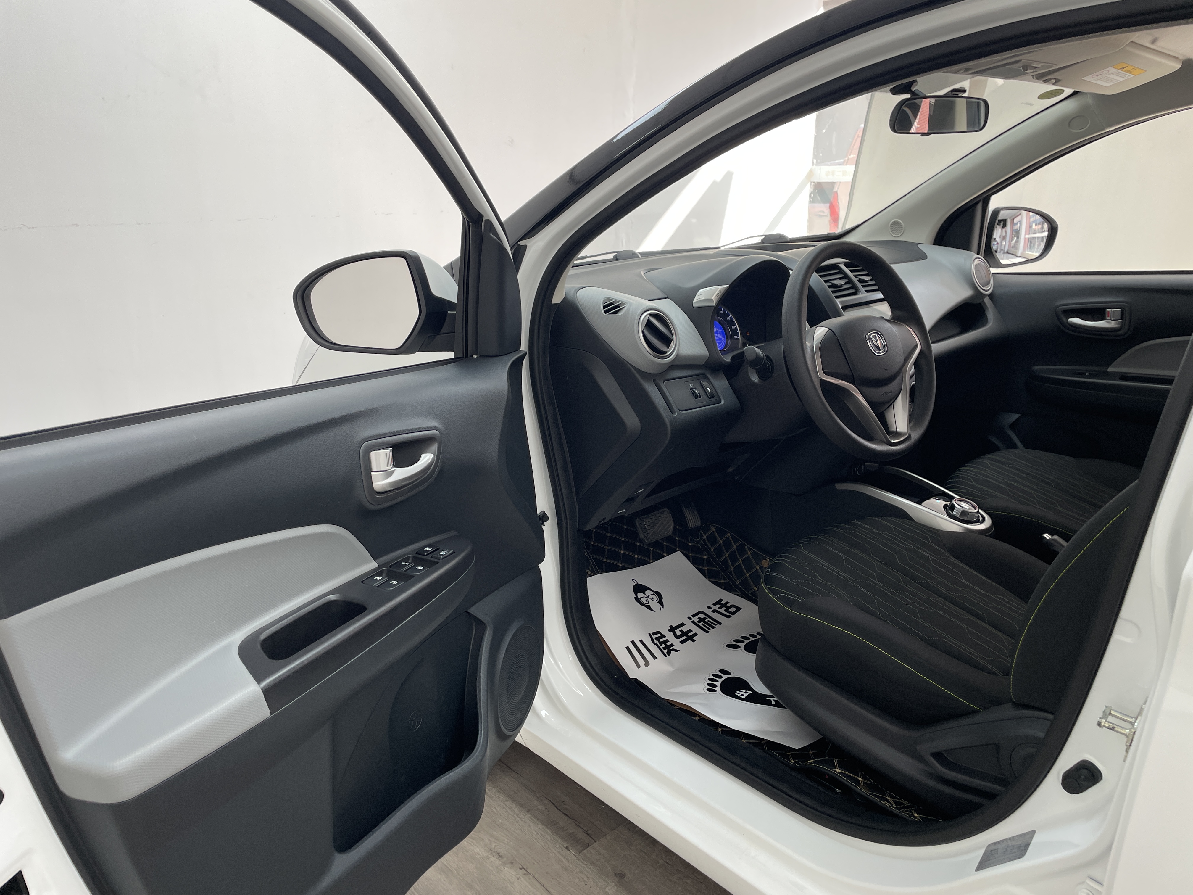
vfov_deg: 53.1
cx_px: 596
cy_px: 448
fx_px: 896
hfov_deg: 67.3
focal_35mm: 26
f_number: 1.6
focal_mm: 4.2
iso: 32
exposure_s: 1/168
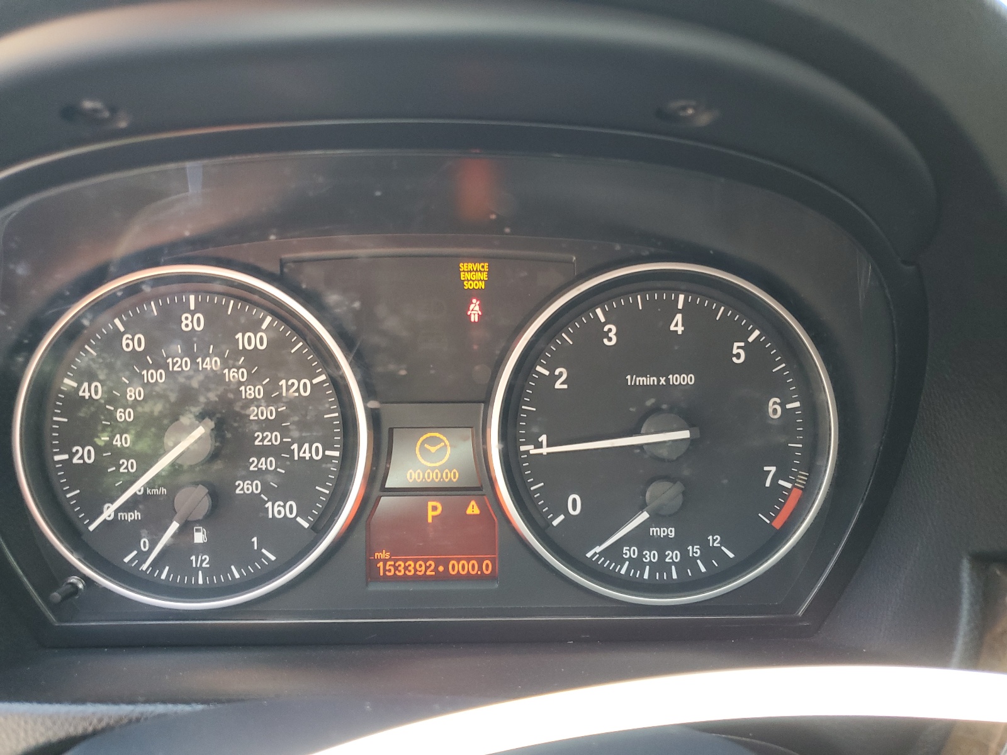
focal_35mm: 26
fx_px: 756
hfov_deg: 67.3
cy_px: 378
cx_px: 504
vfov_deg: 53.1
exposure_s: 1/60.2
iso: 83
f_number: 1.5
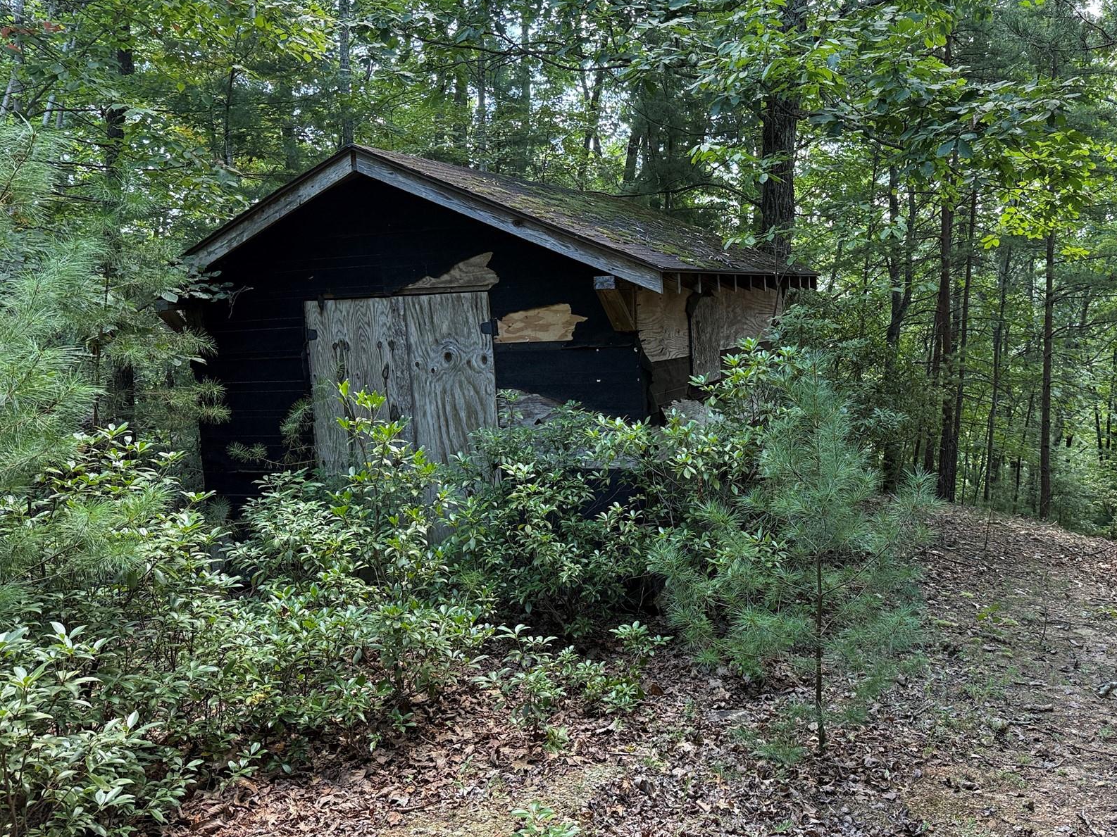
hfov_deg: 57.5
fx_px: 1000
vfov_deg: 45.4
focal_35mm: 31
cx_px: 709
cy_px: 395
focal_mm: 6.76
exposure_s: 1/158
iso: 200
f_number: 1.78
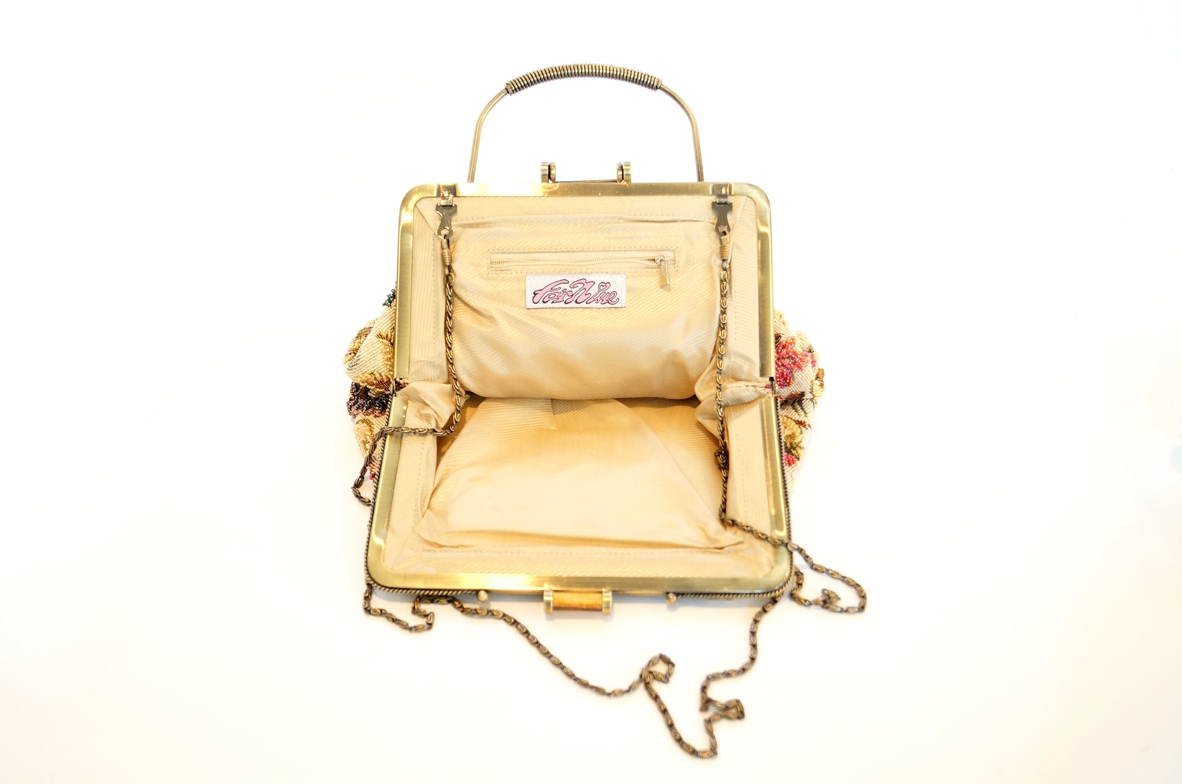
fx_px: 1180
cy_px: 392
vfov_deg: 36.8
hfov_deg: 53.2
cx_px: 591
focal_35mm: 36
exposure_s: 1/60
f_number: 4
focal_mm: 24
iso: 1250
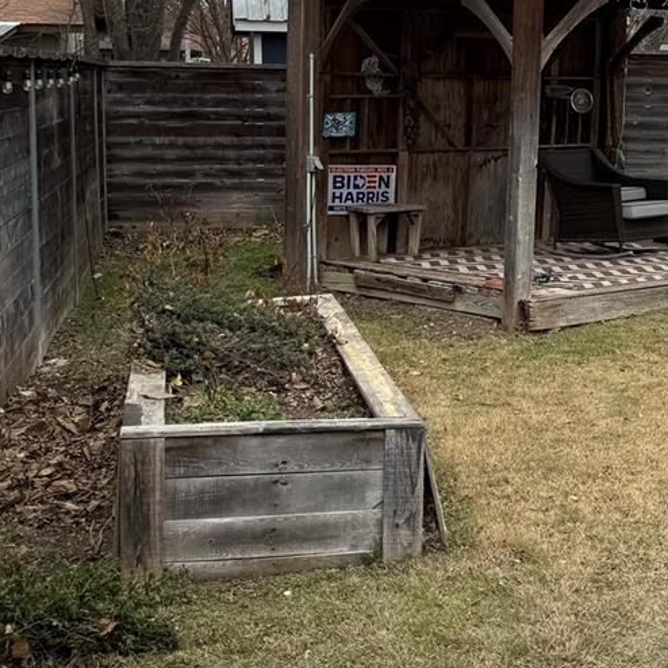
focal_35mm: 66
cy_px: 178
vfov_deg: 25.8
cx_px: 664
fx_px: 1441
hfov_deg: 24.9
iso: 80
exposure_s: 1/2252
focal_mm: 6.76
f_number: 1.78
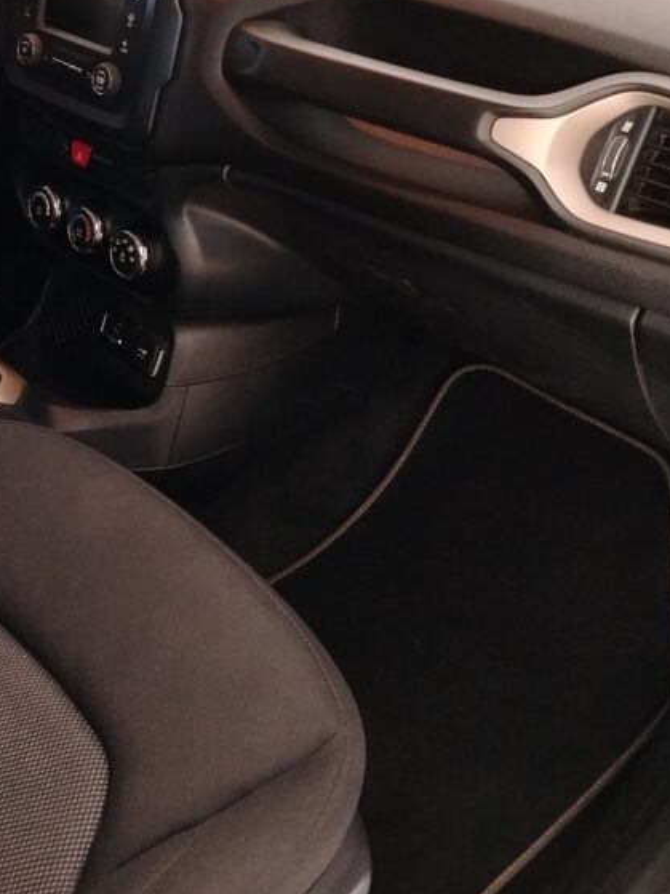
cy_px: 285
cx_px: 142
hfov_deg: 32.1
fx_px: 1136
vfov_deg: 42.3
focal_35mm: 44
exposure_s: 1/50
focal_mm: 5.25
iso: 3594
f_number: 1.75
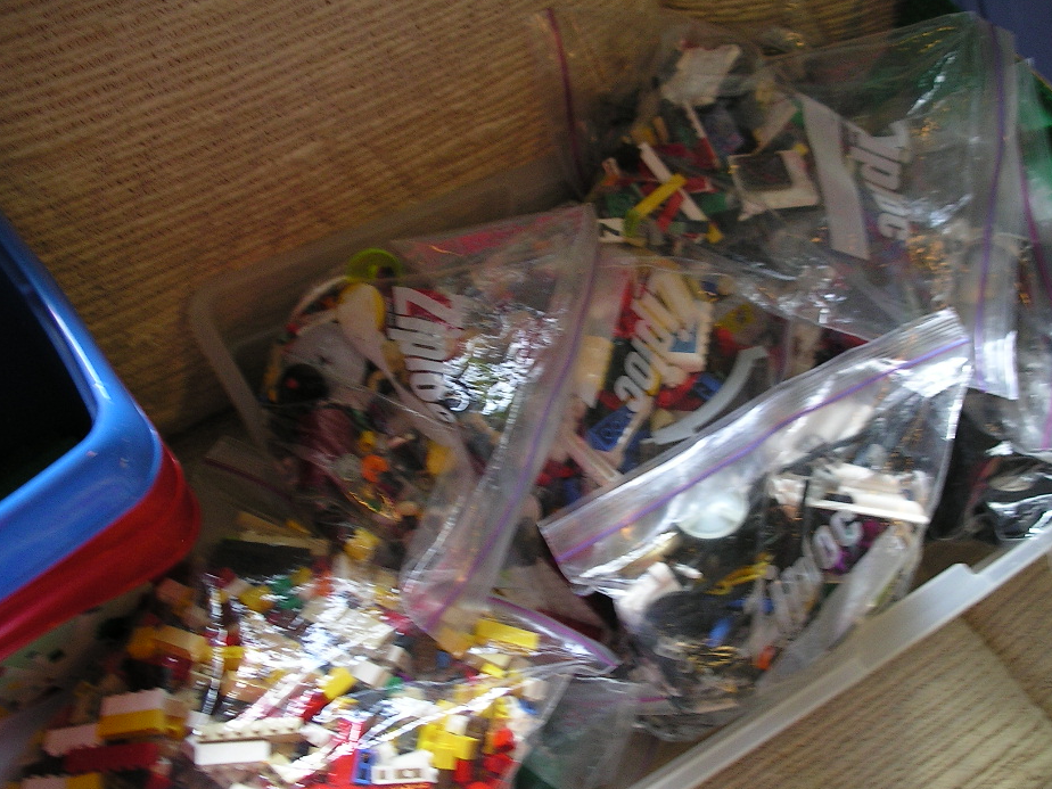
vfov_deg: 35.1
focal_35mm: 41
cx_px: 573
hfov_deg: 45.7
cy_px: 429
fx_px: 1246
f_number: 2.8
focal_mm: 7.8
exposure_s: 1/19
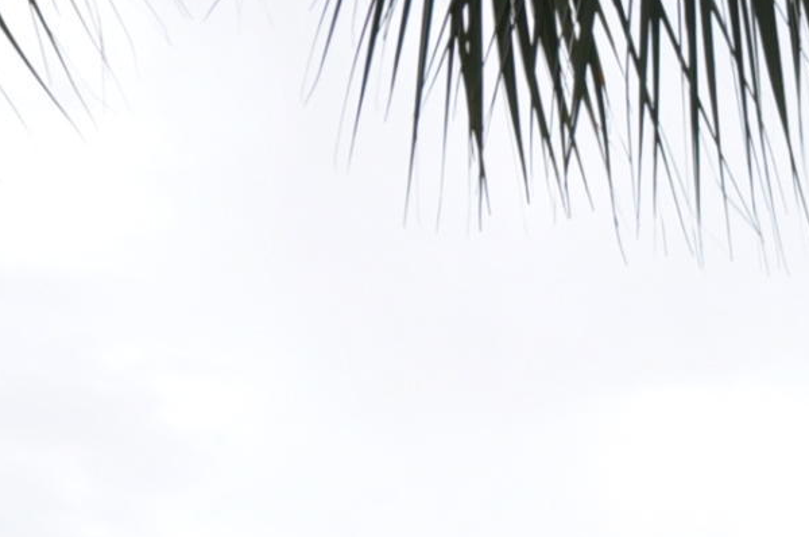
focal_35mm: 180
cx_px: 1391
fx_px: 4038
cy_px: 1260
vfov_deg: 7.2
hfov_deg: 10.8
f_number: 8
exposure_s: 1/200
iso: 200
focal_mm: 24
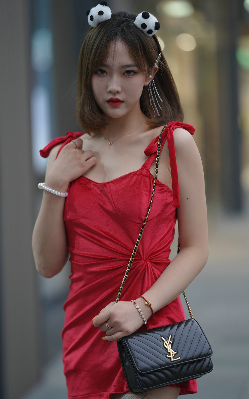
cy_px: 199
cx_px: 129
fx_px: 1499
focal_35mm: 138
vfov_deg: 15.1
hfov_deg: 9.5
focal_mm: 135
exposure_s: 1/500
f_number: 2
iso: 800
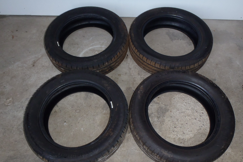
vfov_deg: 43.5
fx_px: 202
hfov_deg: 61.9
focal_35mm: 30
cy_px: 93
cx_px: 123
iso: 160
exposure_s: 1/30
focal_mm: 5
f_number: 3.9
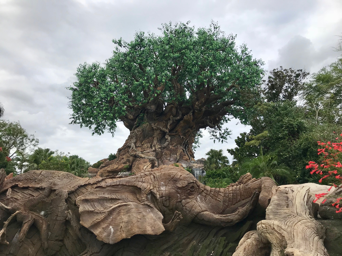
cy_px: 128
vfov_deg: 49.7
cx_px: 171
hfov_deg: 63.4
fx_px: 277
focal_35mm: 28
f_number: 1.8
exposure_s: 1/1212
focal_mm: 3.99
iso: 20
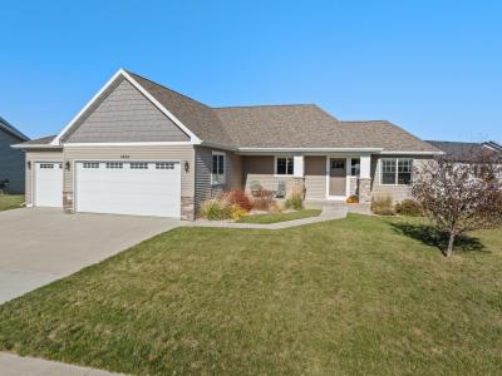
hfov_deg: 71.6
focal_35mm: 24
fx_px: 348
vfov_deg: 56.8
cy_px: 188
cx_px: 251
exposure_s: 1/400
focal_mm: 12.29
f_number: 6.3
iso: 200
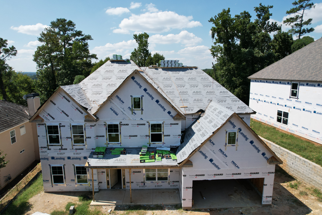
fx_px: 197
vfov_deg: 57.2
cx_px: 161
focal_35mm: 22
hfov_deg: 78.6
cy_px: 108
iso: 120
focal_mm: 8.38
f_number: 2.8
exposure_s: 1/2500
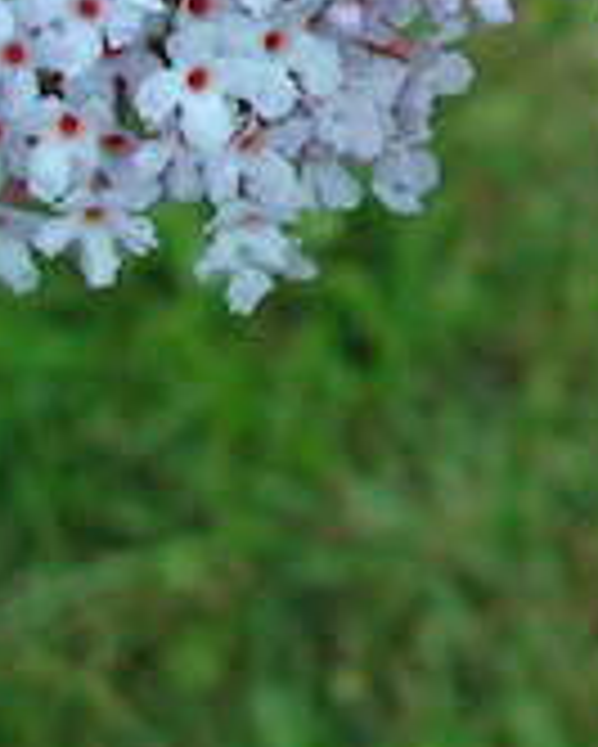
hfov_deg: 10.7
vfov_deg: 13.2
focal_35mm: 143
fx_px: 3161
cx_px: 589
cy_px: -86
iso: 100
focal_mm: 8
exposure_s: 1/114
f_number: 2.8
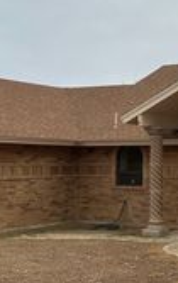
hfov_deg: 16.4
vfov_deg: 27.1
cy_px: 118
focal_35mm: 76
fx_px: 587
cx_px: 220
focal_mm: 6.86
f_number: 1.78
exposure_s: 1/4762
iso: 80
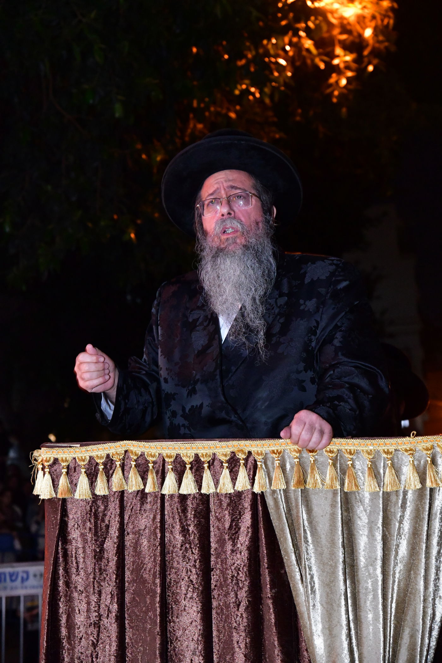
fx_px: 1381
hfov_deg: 18.2
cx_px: 221
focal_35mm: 75
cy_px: 332
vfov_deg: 27.0
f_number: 5.6
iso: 10000
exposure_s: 1/100
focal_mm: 75
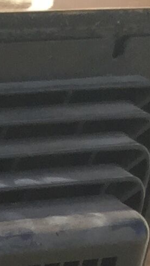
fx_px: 1576
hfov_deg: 4.9
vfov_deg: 9.1
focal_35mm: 223
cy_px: 537
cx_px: -461
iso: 25
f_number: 2.4
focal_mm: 3.3
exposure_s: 1/293
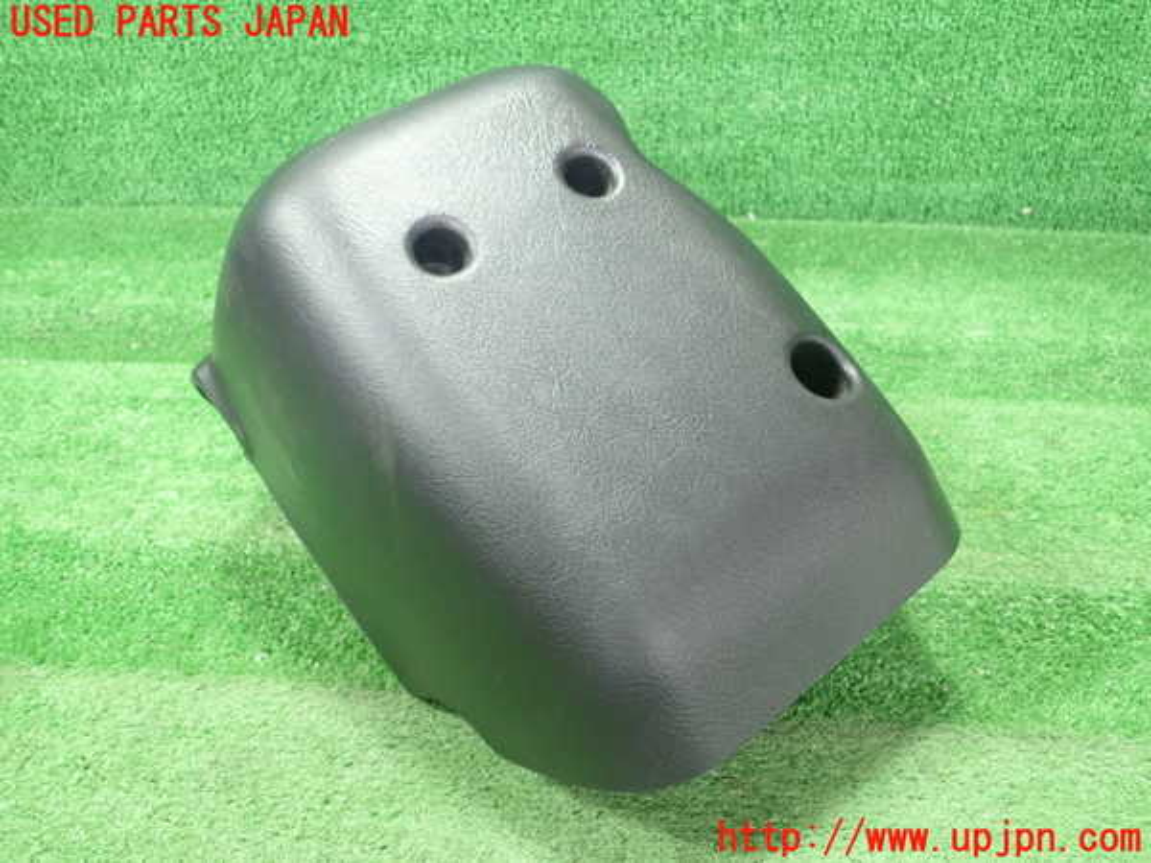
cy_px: 432
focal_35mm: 30
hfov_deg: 60.0
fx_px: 998
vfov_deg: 46.8
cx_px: 576
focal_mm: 5.5
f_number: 2.3
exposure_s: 1/100
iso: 800
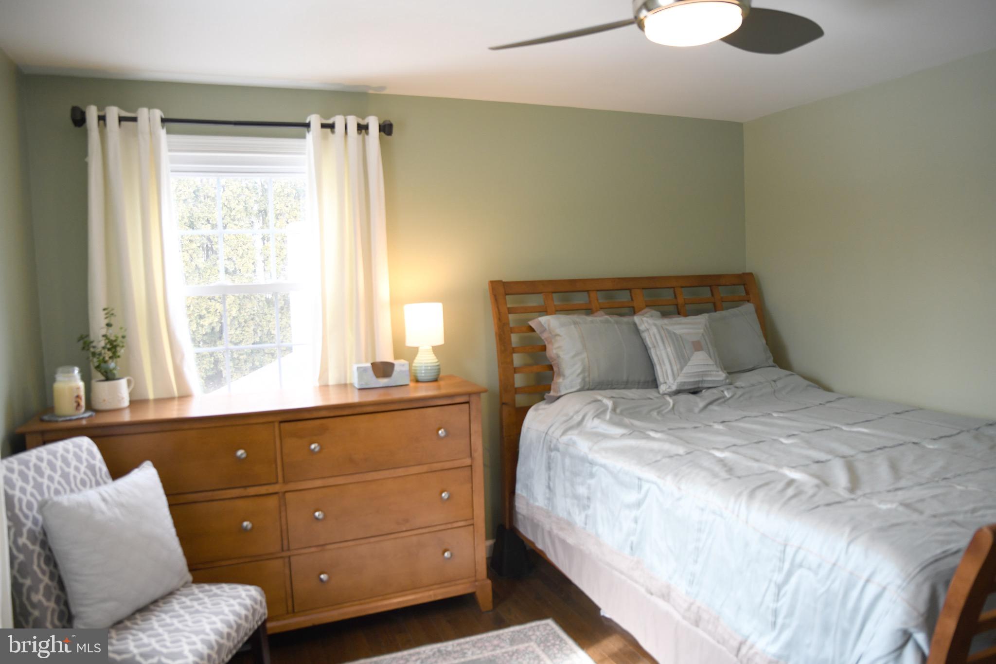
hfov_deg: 73.7
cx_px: 498
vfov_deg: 53.1
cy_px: 332
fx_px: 664
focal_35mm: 24
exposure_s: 1/500
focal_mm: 24
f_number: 2.8
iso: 1250
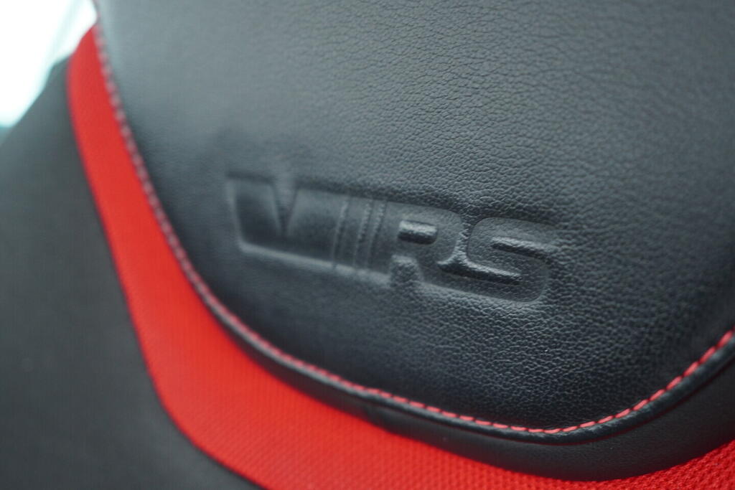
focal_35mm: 36
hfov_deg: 53.1
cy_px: 245
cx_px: 368
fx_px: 735
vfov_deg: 36.9
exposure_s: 1/40
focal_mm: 24
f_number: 2.8
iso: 640
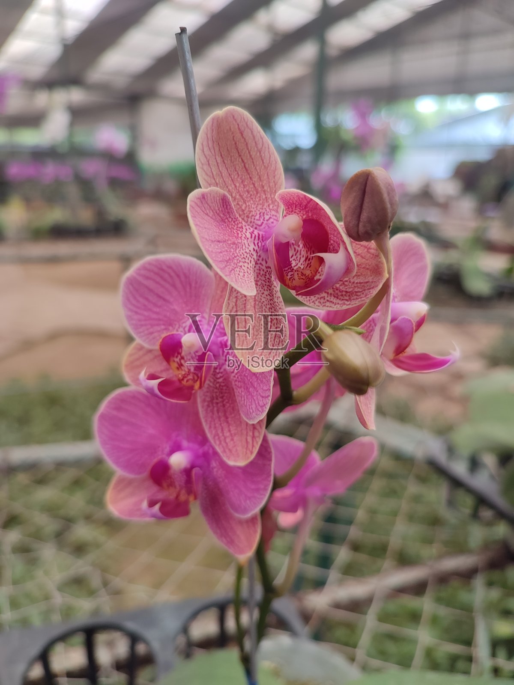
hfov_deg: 54.9
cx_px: 257
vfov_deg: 69.4
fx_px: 495
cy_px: 342
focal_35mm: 25
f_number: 1.9
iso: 75
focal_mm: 6.04
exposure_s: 1/40
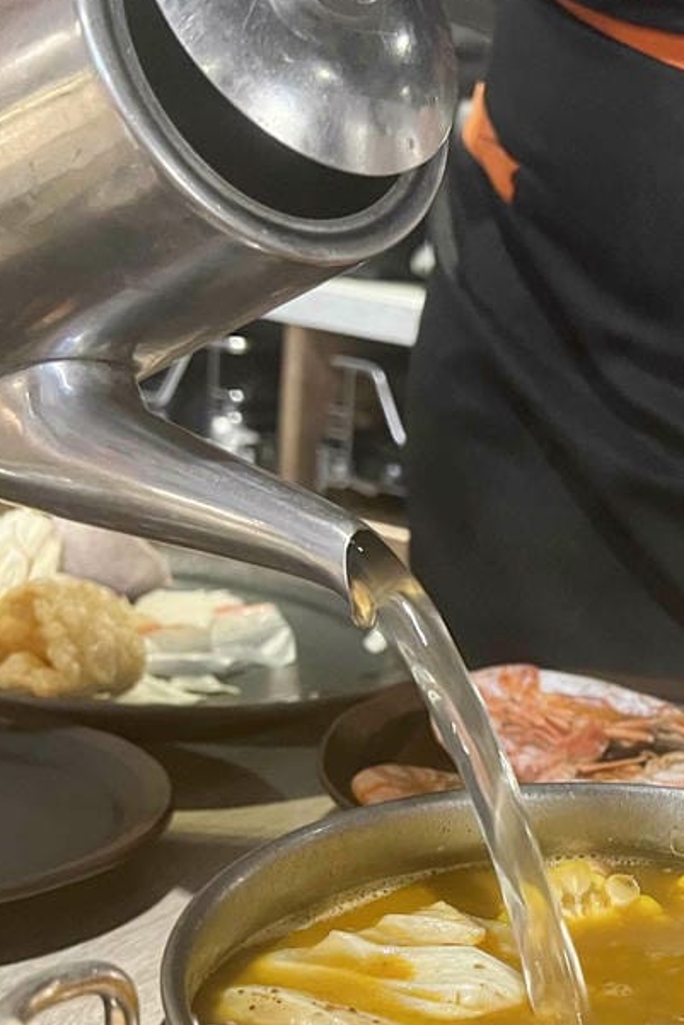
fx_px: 1538
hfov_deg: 23.3
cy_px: 742
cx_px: 780
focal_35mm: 54
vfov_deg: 36.2
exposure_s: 1/40
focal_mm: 5.7
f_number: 1.5
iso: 400
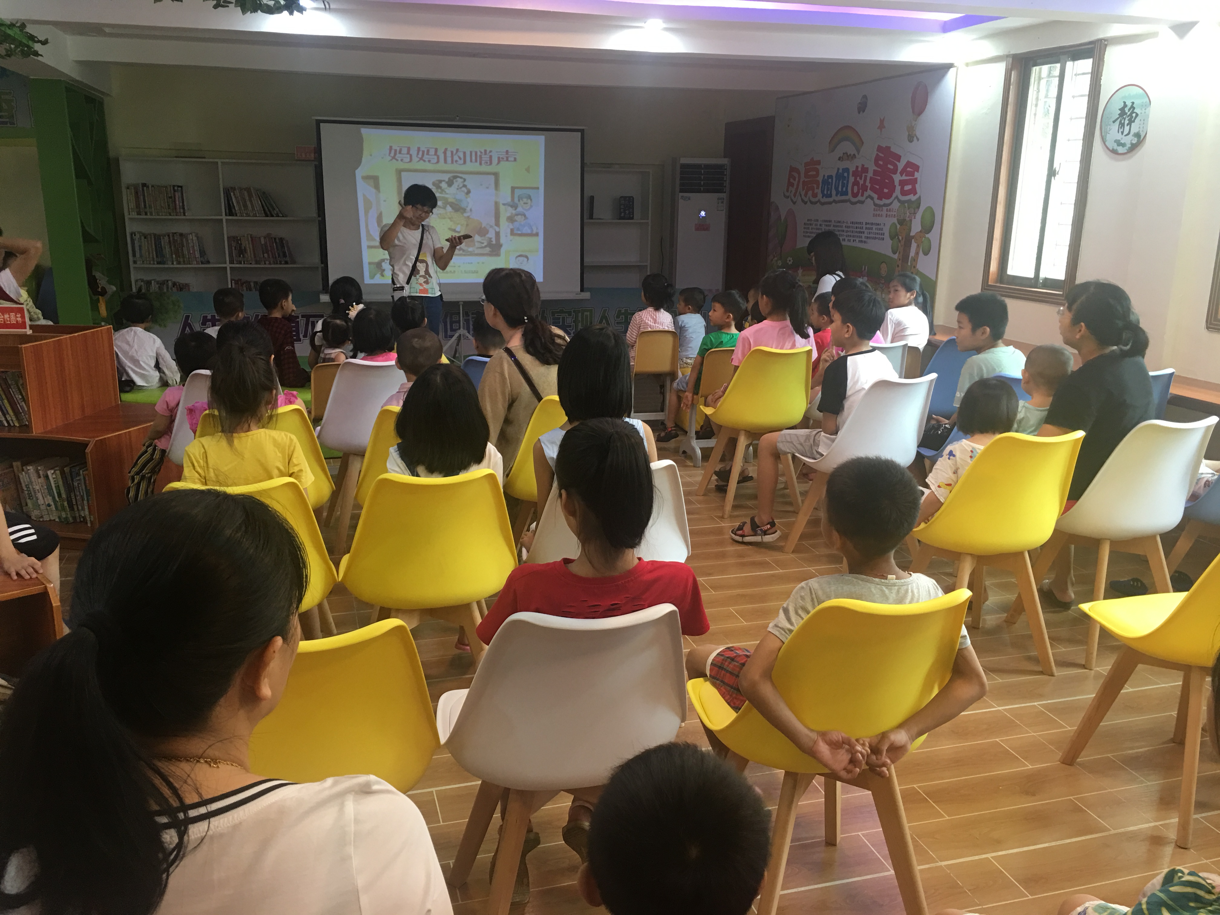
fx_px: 1022
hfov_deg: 61.7
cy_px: 458
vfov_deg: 48.2
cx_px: 610
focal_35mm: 29
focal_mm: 4.15
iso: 50
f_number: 2.2
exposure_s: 1/17
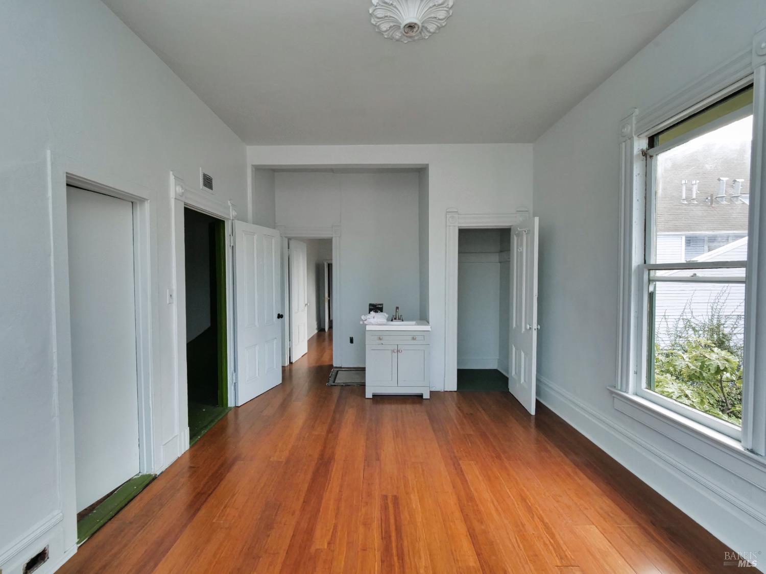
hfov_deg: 102.1
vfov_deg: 85.7
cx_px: 383
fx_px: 310
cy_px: 287
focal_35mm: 14
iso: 800
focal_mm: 7
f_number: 8
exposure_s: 1/160
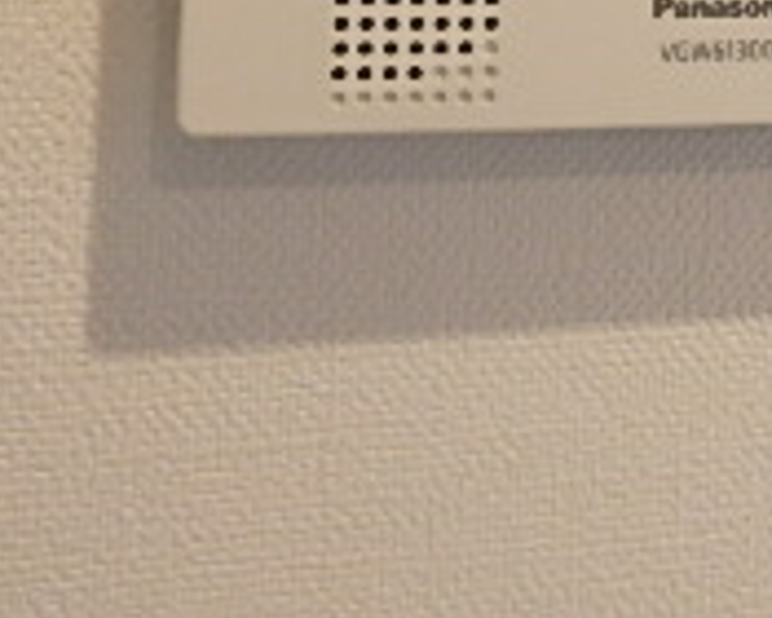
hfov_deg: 24.0
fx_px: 1714
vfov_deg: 18.7
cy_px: -225
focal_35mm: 75
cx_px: 812
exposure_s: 1/30
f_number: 3.5
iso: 320
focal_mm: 3.7
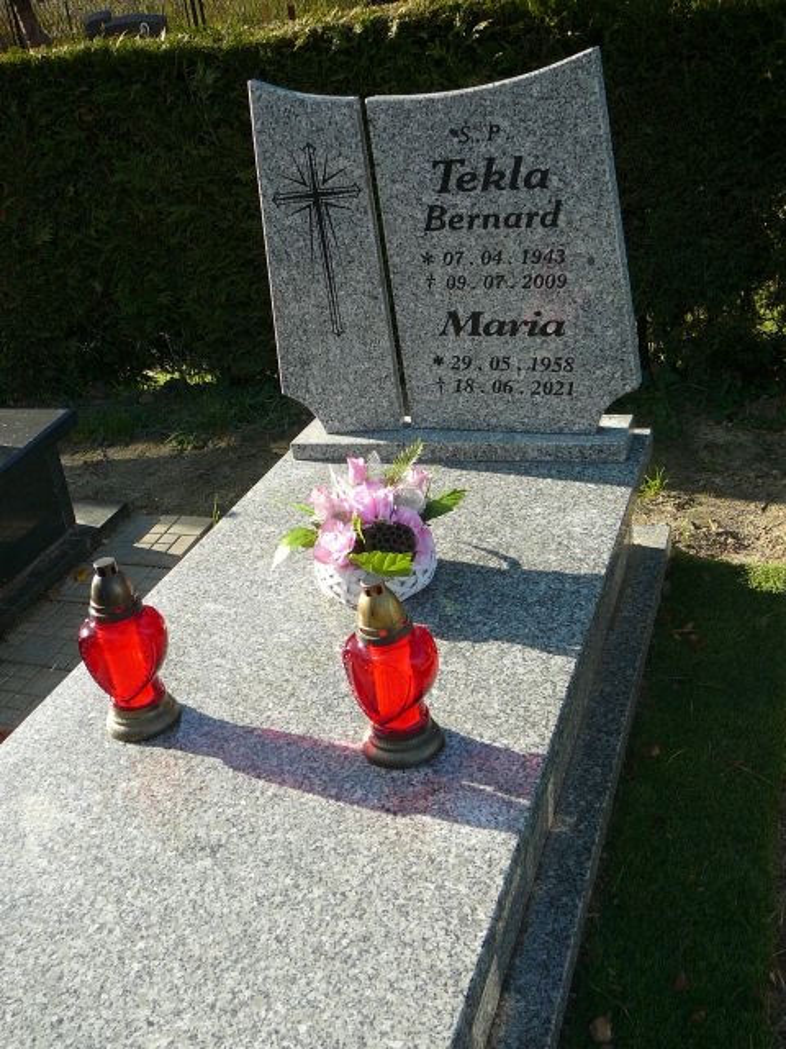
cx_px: 393
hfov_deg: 37.7
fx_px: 1150
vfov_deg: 49.0
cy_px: 524
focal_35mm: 38
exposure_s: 1/400
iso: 80
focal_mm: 5.6
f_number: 3
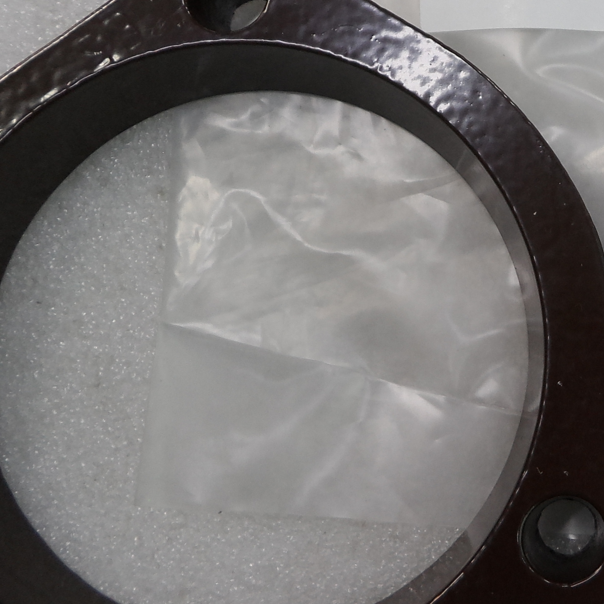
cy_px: 150
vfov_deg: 27.3
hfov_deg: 26.0
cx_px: 630
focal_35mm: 62
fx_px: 1224
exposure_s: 1/30
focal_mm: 4.5
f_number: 2.5
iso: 80
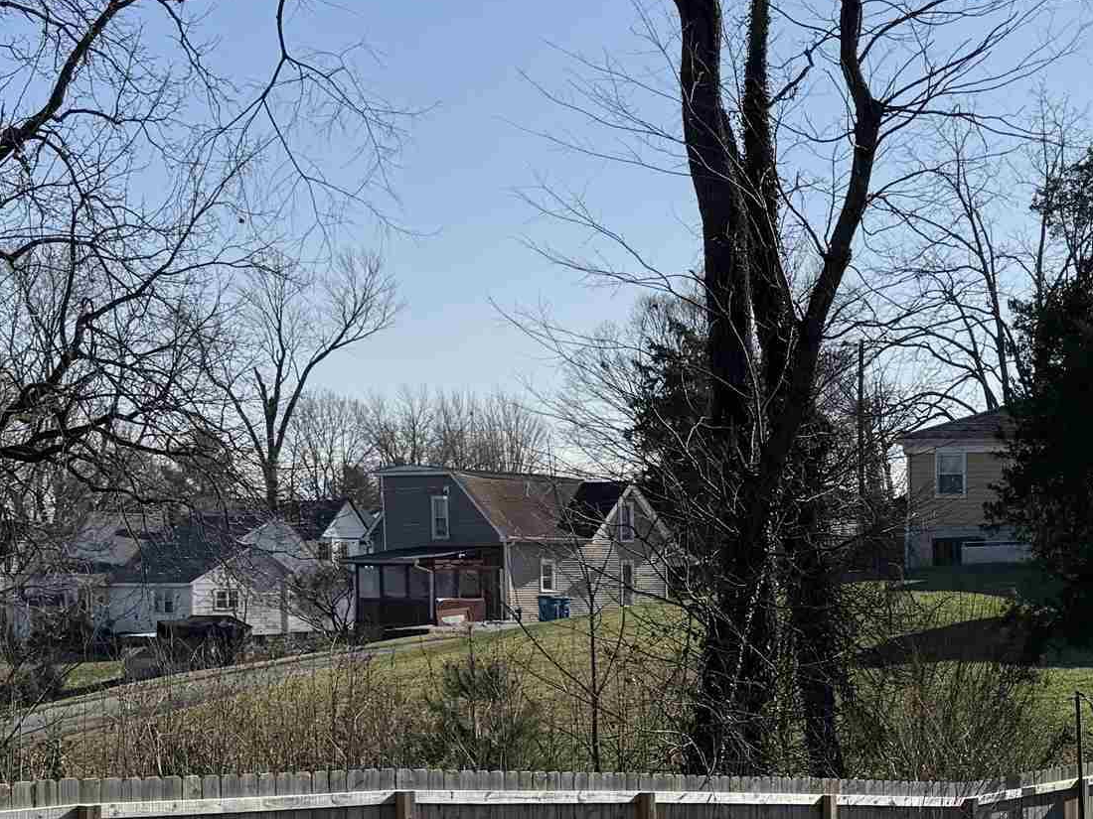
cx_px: 1174
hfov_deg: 26.8
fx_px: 2116
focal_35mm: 67
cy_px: 685
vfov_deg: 21.6
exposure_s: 1/7353
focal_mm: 6.76
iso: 100
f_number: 1.78
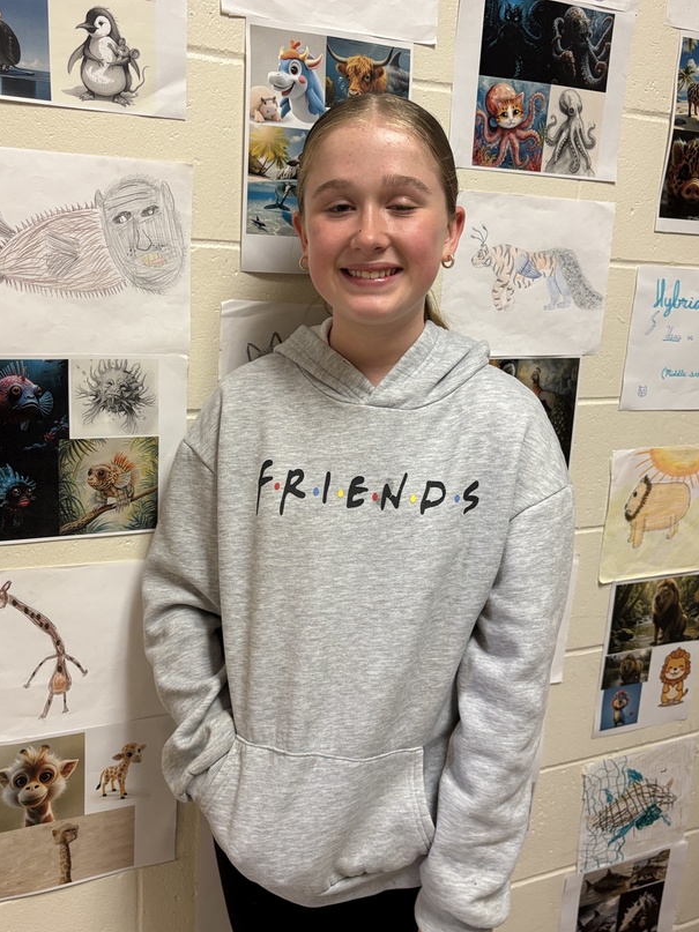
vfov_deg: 55.4
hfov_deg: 42.9
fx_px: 889
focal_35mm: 33
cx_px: 312
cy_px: 461
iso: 160
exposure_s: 1/60
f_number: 1.6
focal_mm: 5.96
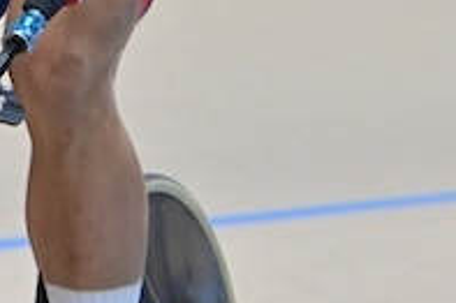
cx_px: 88
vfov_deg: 1.5
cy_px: -108
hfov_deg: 2.3
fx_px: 11314
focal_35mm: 894
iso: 4500
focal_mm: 220
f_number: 8
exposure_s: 1/500
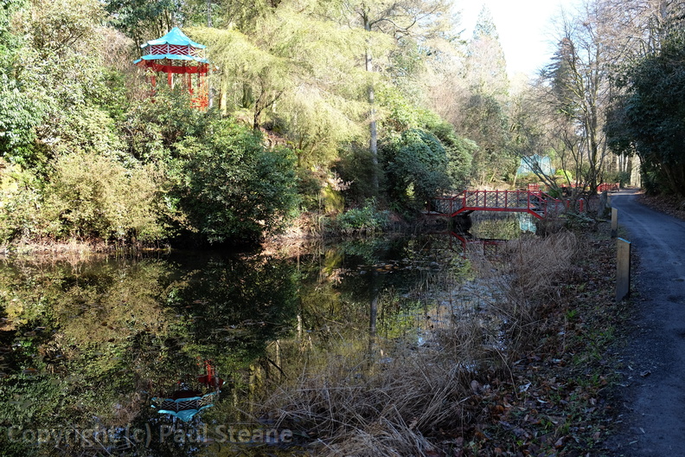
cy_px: 228
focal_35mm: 32
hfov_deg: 58.7
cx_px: 342
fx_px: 609
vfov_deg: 41.1
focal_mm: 21.4
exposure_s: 1/150
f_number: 3.6
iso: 200
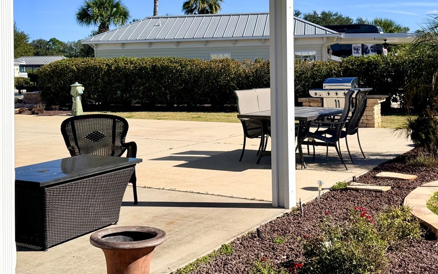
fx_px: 561
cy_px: 68
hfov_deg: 42.6
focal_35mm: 47
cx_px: 207
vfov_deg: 27.0
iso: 80
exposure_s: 1/6173
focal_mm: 6.76
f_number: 1.78
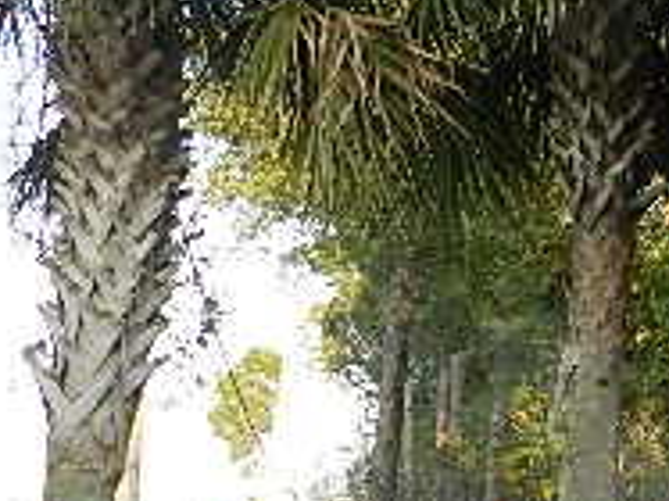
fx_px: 1854
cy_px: 440
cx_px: 952
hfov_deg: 18.5
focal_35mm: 96
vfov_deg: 15.2
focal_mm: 5
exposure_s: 1/100
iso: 160
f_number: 3.6
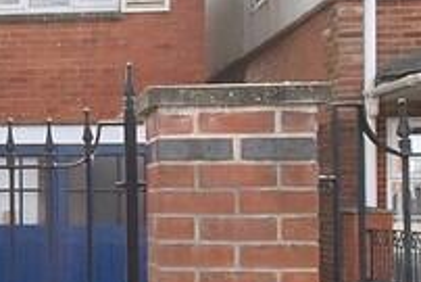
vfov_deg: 17.9
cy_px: 191
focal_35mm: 76
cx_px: -140
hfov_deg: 23.3
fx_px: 889
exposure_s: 1/500
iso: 800
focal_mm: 10
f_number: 11
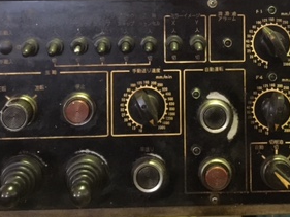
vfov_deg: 21.3
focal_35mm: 66
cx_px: 175
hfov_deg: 29.3
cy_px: -15
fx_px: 553
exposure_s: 1/15
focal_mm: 4.15
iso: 320
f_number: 2.2
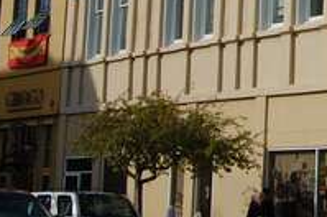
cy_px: -107
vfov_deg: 9.2
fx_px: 1315
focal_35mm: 145
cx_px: 421
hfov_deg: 13.7
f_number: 16
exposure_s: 1/200
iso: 200
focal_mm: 24
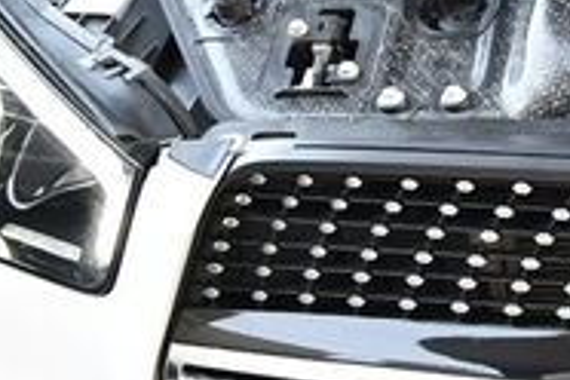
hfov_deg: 14.9
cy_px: -43
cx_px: 950
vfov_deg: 10.9
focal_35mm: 124
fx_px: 1963
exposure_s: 1/250
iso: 800
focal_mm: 18
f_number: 3.5
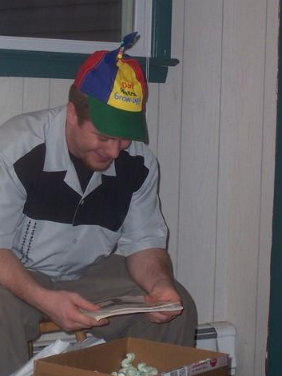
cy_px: 180
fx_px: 1315
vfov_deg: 16.3
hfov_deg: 12.2
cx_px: 93
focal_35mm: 121
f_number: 4.1
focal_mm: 13.5
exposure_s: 1/90
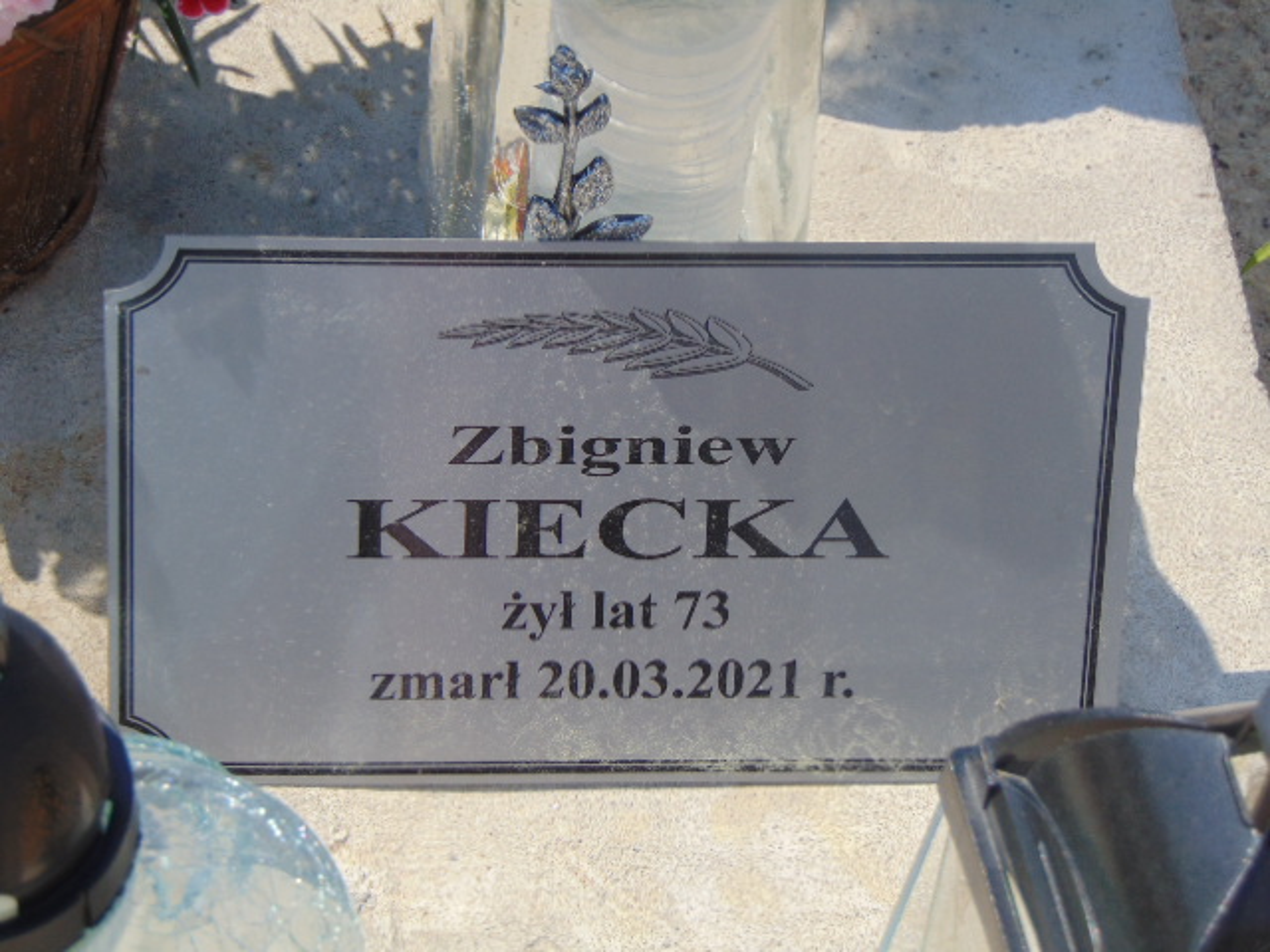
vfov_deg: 11.1
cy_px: 476
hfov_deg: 14.8
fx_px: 4880
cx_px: 635
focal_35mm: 133
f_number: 4
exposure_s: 1/1000
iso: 80
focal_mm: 23.9
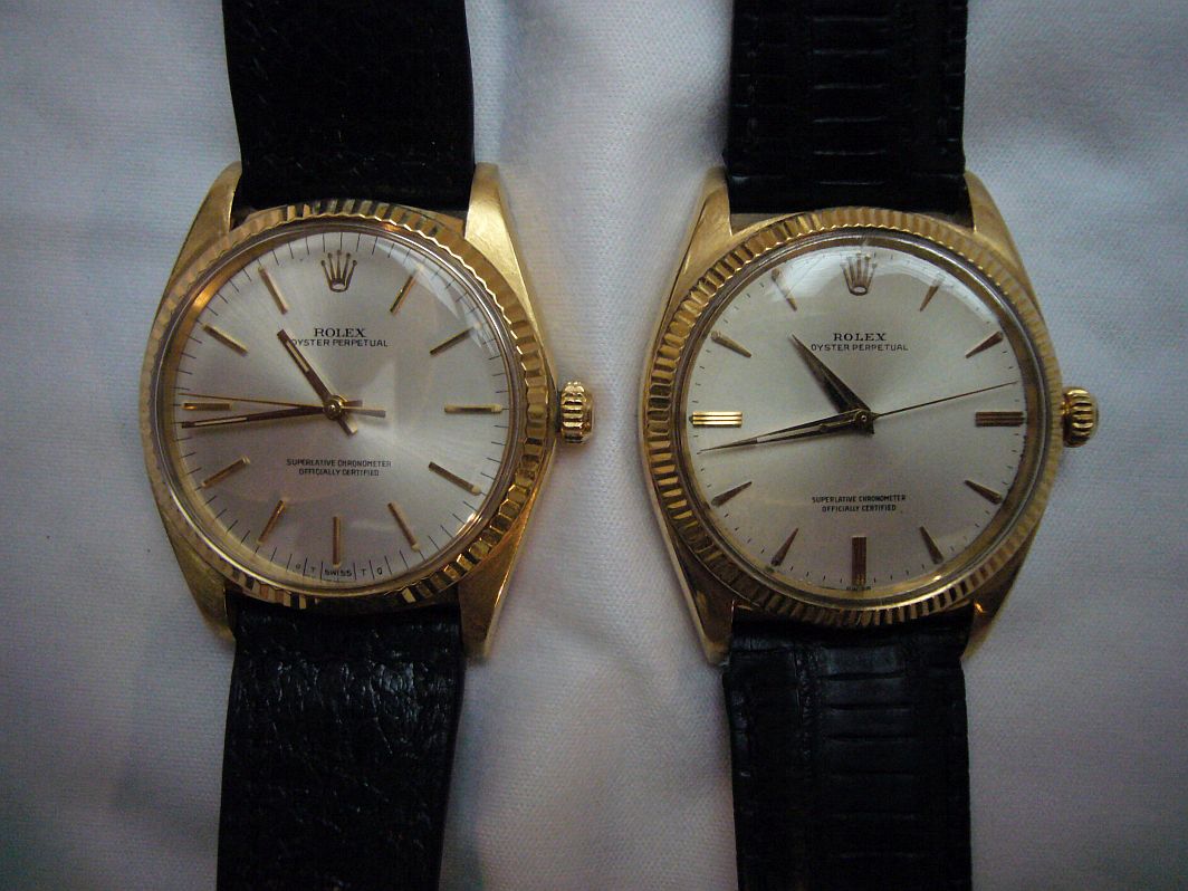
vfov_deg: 49.7
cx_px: 594
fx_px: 961
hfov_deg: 63.4
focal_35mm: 28
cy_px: 446
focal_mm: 4.6
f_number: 2.8
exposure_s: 1/30
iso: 400
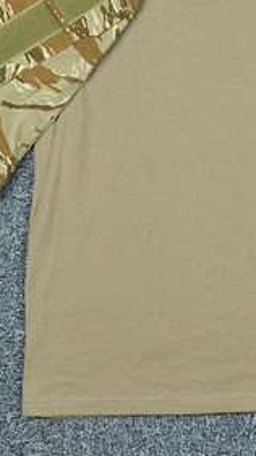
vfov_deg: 17.1
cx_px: 271
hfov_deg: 9.6
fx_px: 1513
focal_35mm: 125
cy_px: 104
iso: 1600
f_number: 8
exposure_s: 1/125
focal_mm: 28
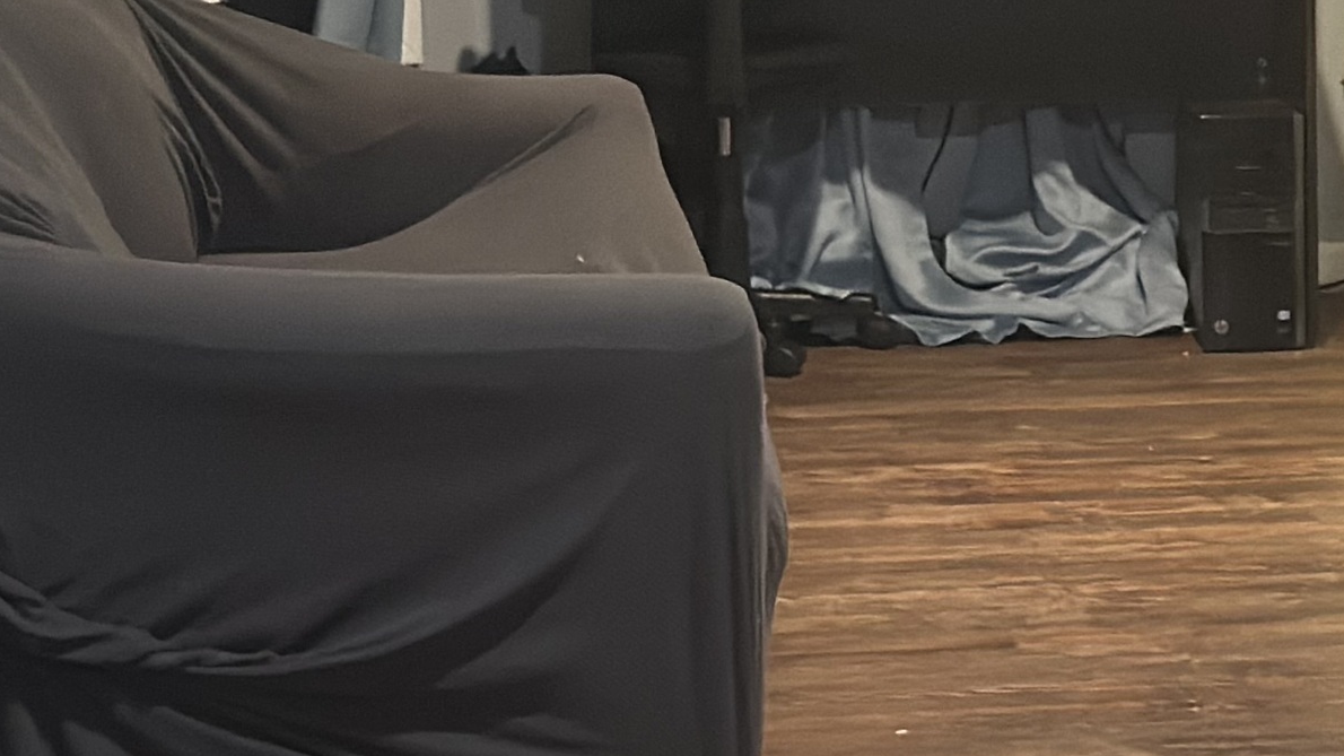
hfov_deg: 15.3
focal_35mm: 135
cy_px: 35
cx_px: 1604
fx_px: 4810
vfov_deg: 8.9
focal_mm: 6.86
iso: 640
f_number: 1.78
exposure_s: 1/30
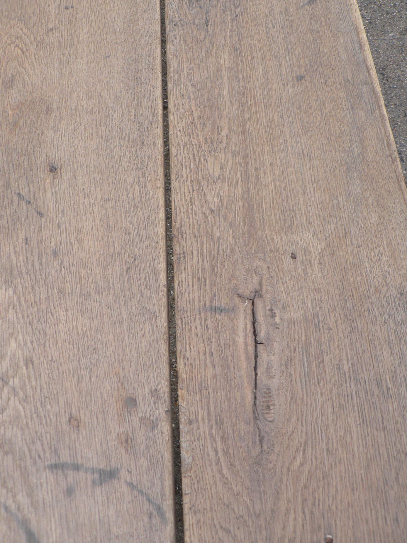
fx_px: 580
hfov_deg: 38.7
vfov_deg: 50.1
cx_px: 199
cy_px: 264
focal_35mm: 37
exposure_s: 1/60
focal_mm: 6
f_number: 2.8
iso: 80
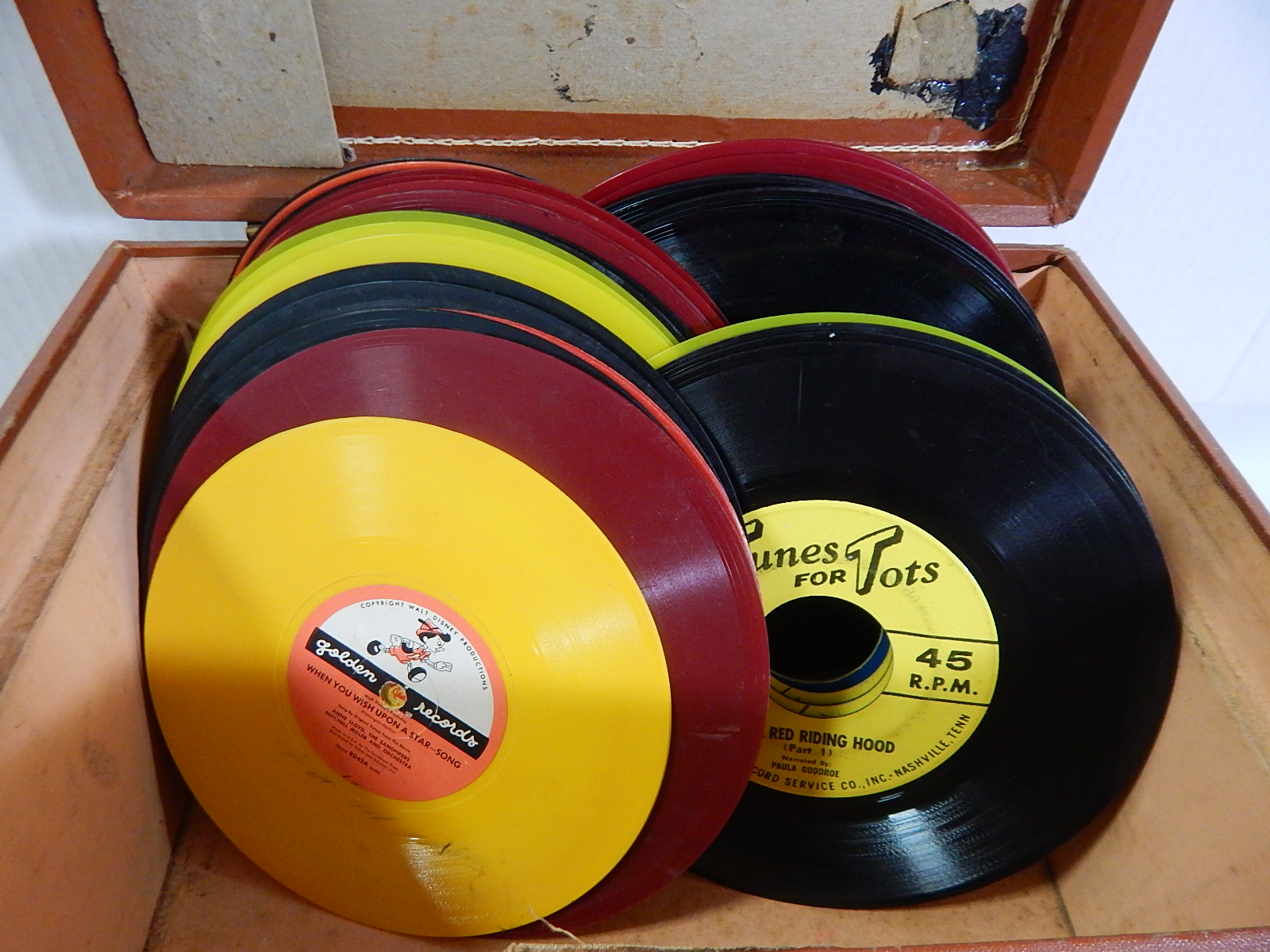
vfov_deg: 61.1
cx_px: 635
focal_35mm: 22
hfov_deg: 76.4
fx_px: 807
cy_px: 476
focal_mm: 4
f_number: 3
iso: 400
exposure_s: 1/40
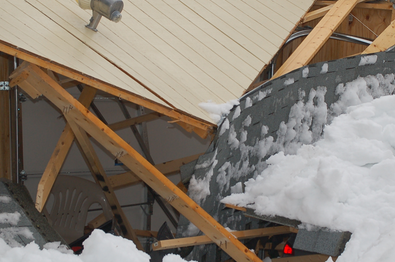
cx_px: 202
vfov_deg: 9.8
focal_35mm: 139
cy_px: 127
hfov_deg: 14.8
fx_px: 1521
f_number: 8
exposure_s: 1/250
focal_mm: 55
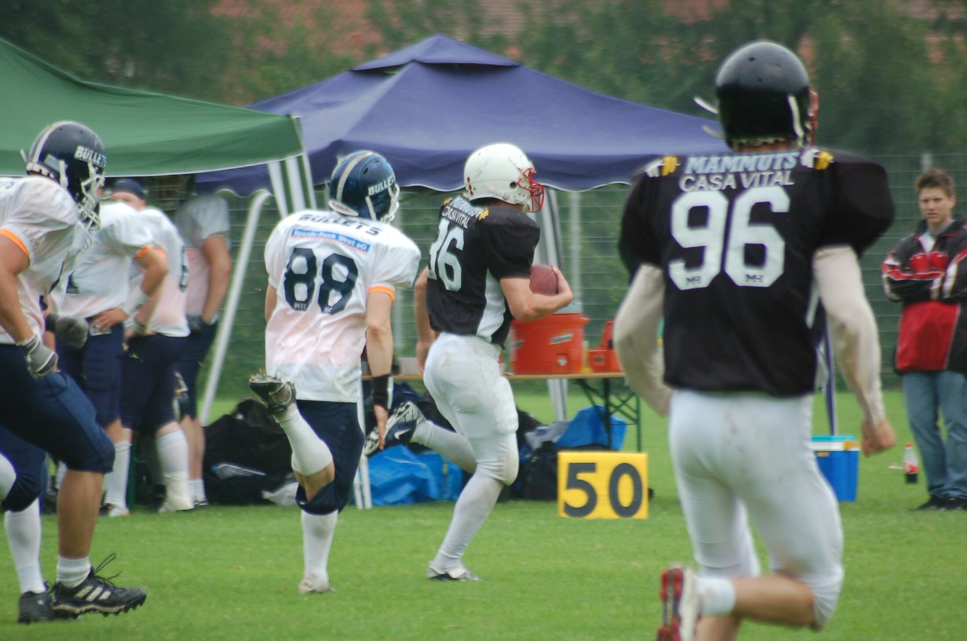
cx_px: 484
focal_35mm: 450
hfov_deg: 4.6
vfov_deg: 3.0
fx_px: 12065
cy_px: 320
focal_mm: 300
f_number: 5.6
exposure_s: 1/500
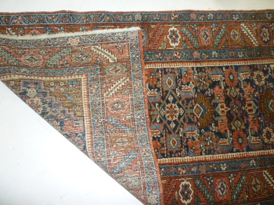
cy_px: 101
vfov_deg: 46.8
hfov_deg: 60.0
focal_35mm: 30
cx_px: 139
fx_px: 237
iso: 125
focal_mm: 5.2
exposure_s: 1/30
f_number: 3.3
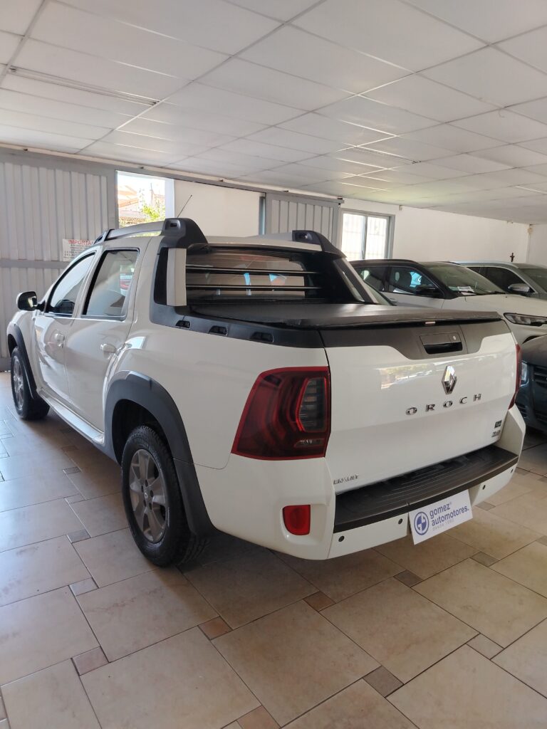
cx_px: 274
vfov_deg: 71.6
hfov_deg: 56.8
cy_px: 364
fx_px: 506
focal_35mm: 24
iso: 353
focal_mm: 5.25
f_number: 1.75
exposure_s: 1/50
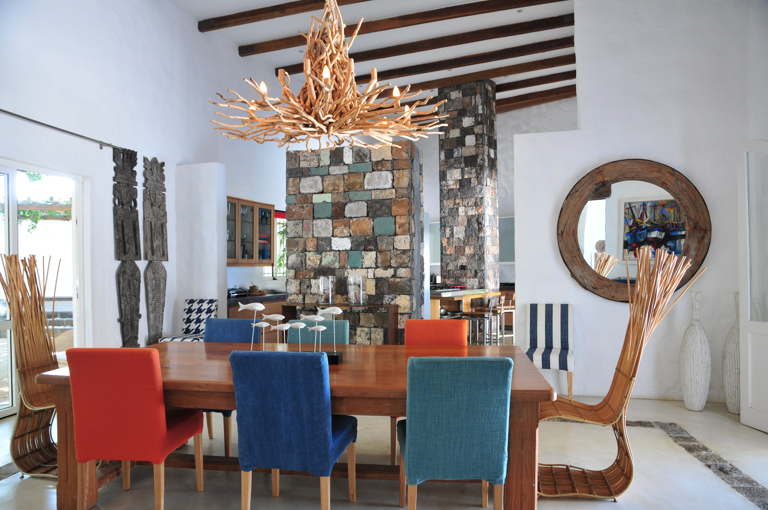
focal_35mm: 24
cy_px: 255
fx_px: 511
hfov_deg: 73.8
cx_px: 384
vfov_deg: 53.0
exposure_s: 1/8
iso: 200
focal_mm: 16
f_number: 5.6
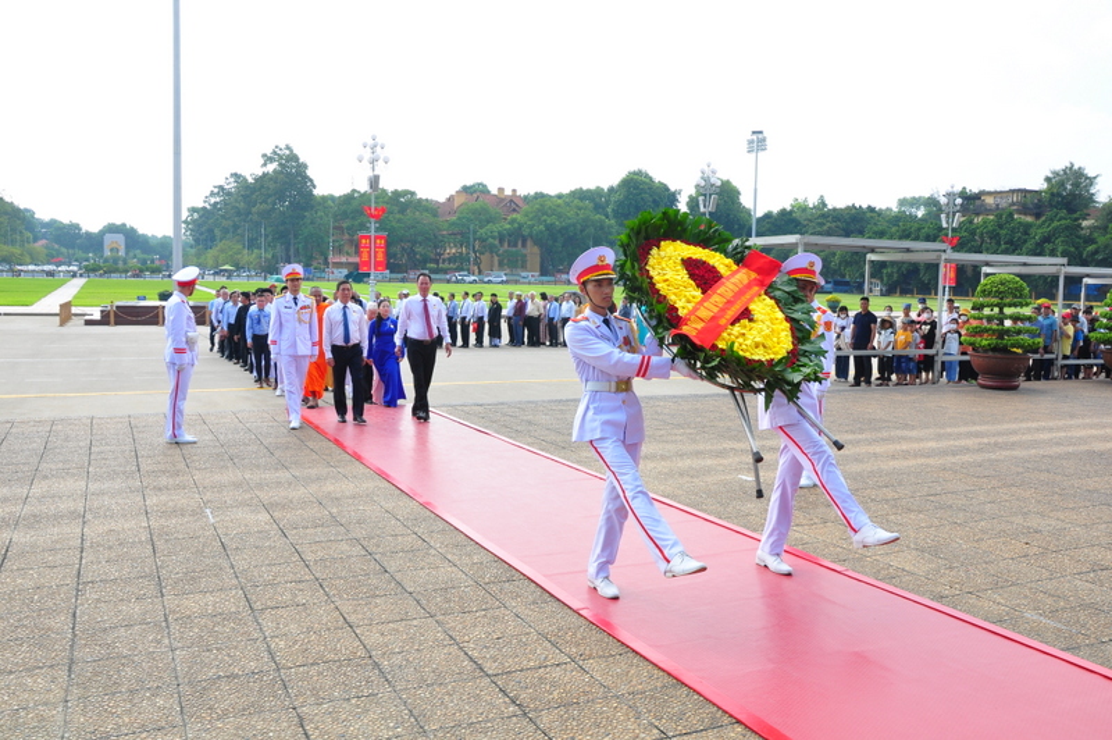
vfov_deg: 41.6
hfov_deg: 59.5
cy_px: 370
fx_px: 972
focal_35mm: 32
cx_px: 556
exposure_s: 1/100
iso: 250
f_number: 11
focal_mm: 21
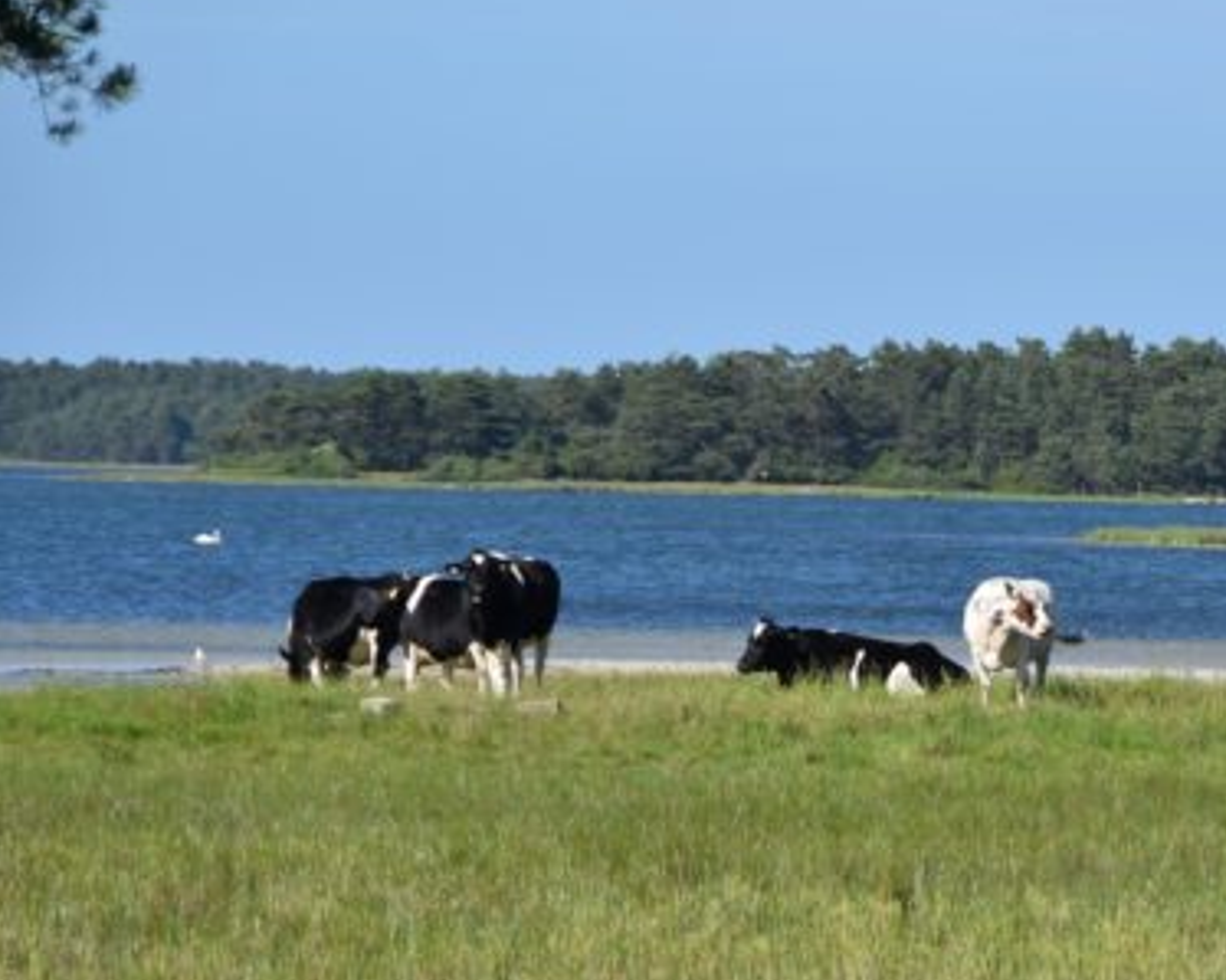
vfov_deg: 5.7
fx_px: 9794
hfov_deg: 7.2
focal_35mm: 270
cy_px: 605
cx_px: 993
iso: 100
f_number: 5.3
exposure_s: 1/640
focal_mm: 112
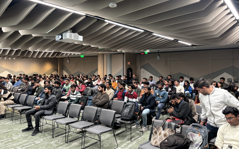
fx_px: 182
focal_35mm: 28
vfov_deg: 44.4
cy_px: 63
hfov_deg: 66.5
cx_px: 120
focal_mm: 5.96
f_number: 1.6
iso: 320
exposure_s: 1/50
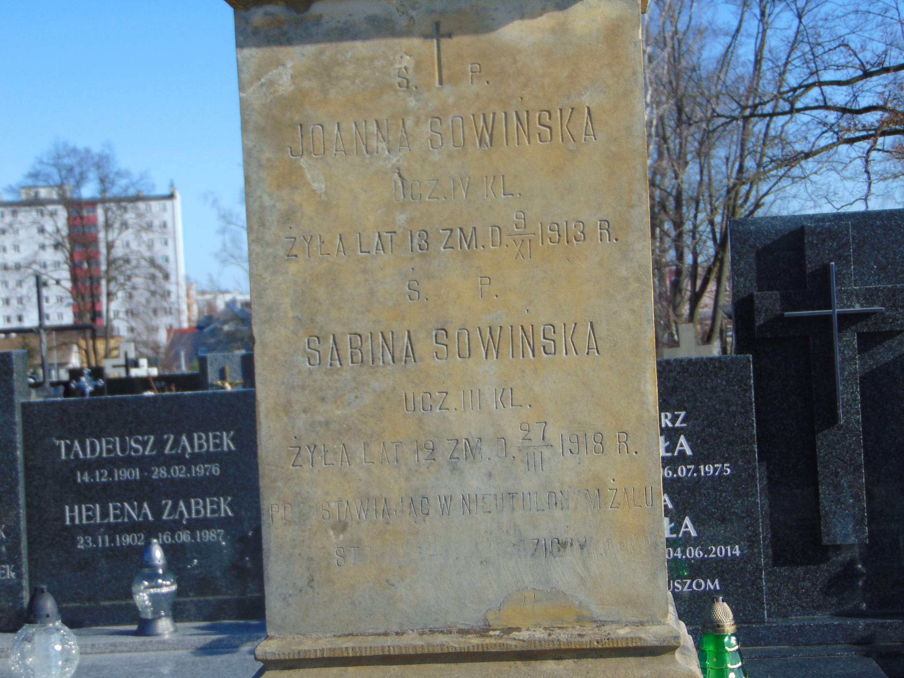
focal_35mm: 71
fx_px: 1854
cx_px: 452
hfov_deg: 27.4
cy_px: 339
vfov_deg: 20.7
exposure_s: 1/640
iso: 80
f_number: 3.7
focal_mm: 12.8
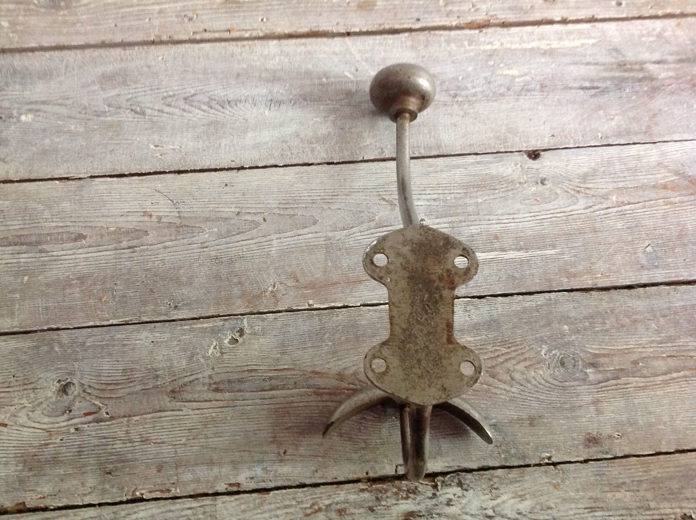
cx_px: 348
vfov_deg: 40.6
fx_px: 703
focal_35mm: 35
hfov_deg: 52.7
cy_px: 260
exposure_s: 1/15
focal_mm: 4.28
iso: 250
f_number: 2.4
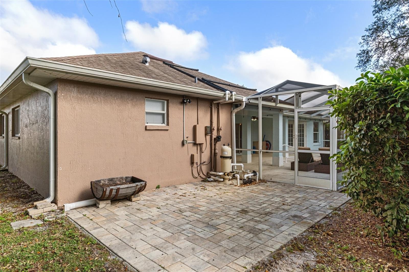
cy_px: 136
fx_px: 239
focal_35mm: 21
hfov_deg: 81.2
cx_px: 204
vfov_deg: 59.5
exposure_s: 1/160
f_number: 8
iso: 320
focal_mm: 14
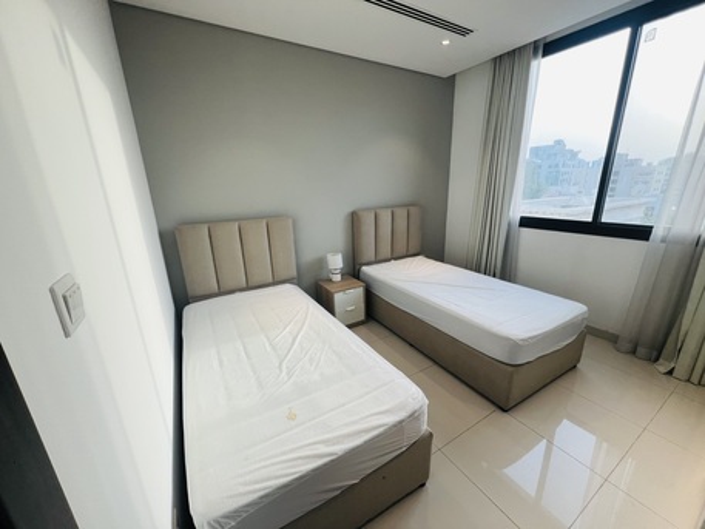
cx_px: 352
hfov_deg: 106.2
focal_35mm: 13
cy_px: 264
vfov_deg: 89.9
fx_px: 265
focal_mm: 1.57
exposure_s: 1/99
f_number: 1.8
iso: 80
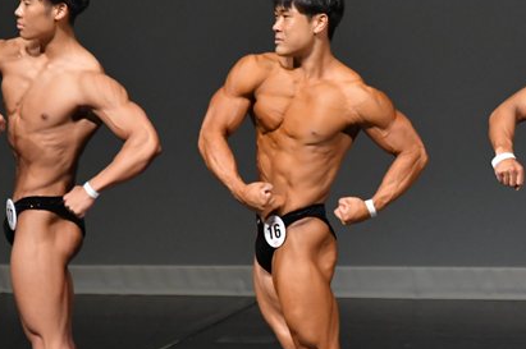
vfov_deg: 2.1
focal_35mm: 651
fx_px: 9500
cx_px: 417
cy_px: 234
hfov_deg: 3.2
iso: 4000
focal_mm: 230
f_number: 5.6
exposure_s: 1/400
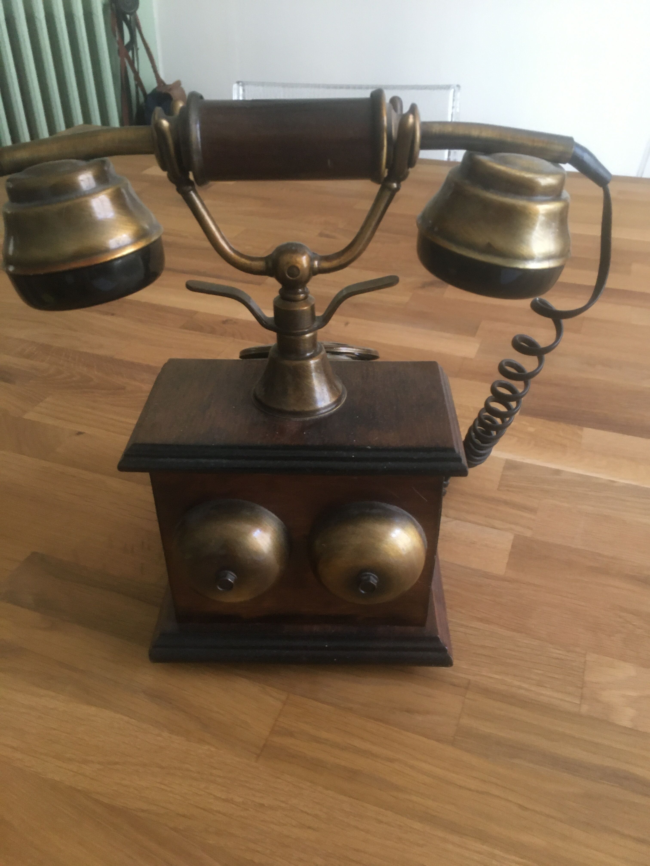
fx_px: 726
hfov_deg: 48.2
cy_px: 433
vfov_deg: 61.7
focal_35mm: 29
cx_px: 325
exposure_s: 1/33
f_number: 2.2
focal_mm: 4.15
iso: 160
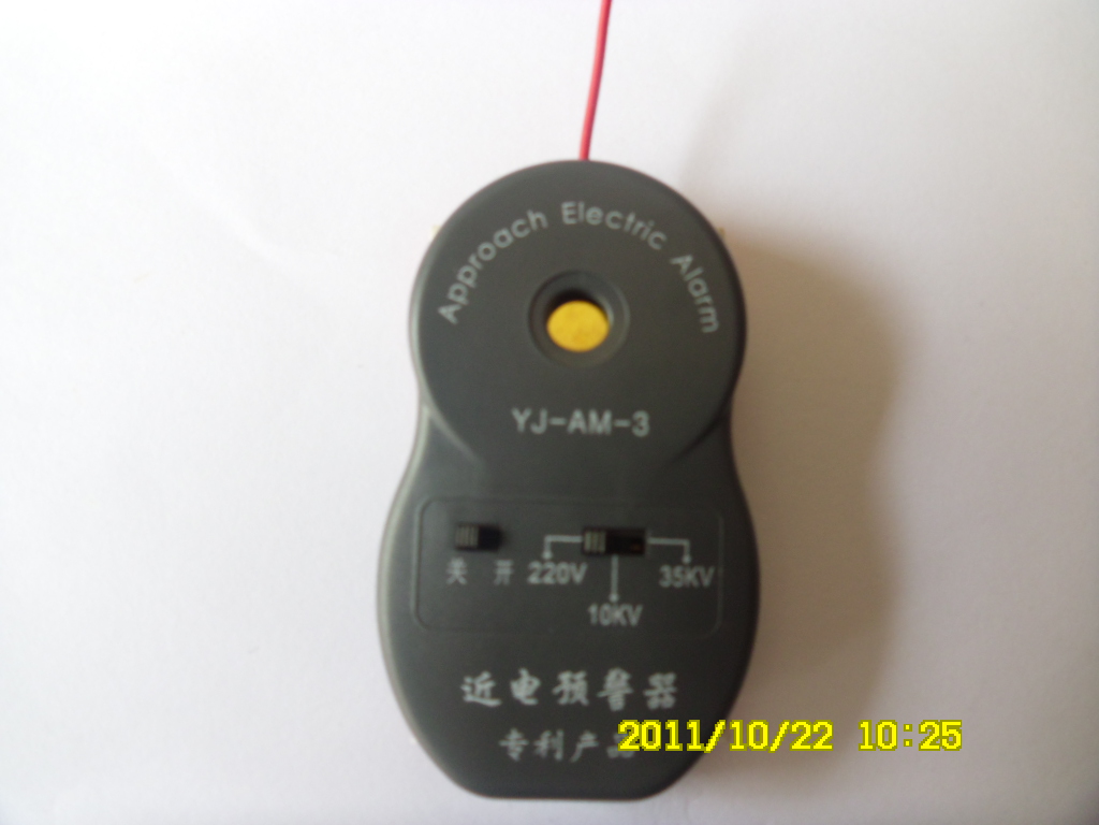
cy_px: 412
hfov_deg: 58.4
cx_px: 550
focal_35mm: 31
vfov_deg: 45.4
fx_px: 984
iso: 100
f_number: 3.3
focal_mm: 5.6
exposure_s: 1/72
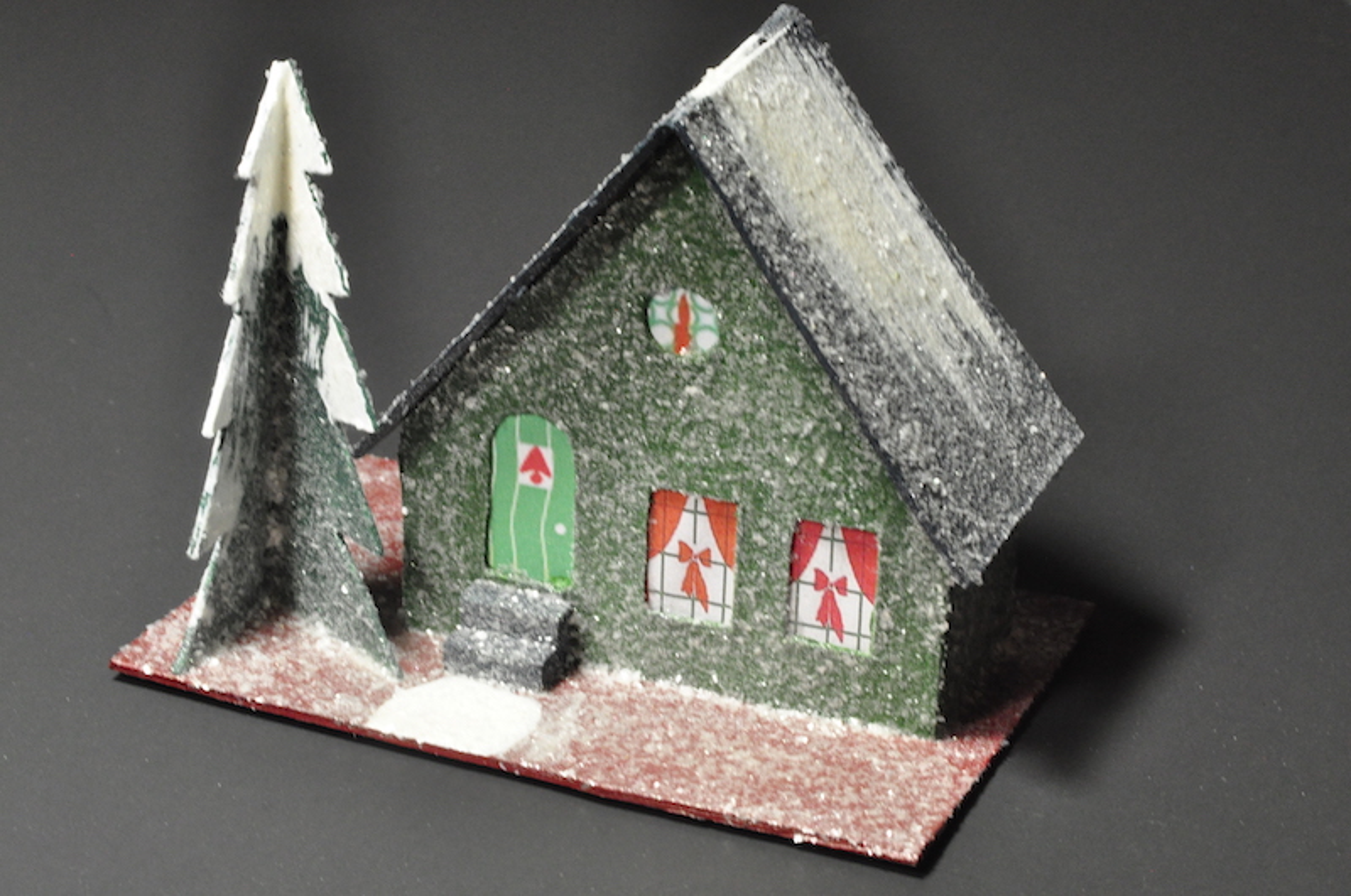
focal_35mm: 117
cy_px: 448
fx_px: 4385
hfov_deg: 17.5
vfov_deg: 11.7
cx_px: 676
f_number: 16
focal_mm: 78
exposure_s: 1/13
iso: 1600
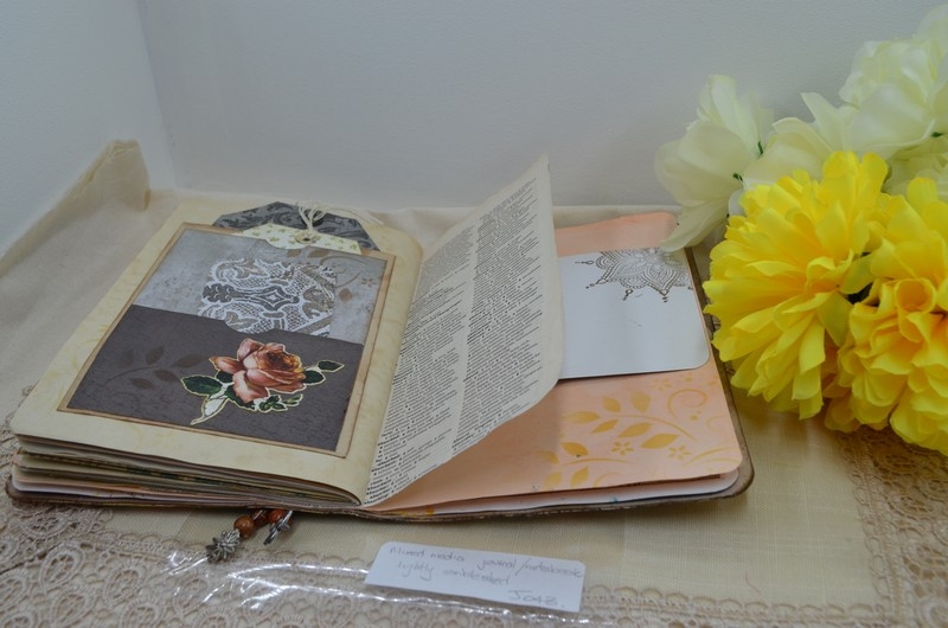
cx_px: 474
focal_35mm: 33
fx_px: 867
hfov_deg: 57.3
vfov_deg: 39.8
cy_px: 314
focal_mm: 22
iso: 360
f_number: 8
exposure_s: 1/60
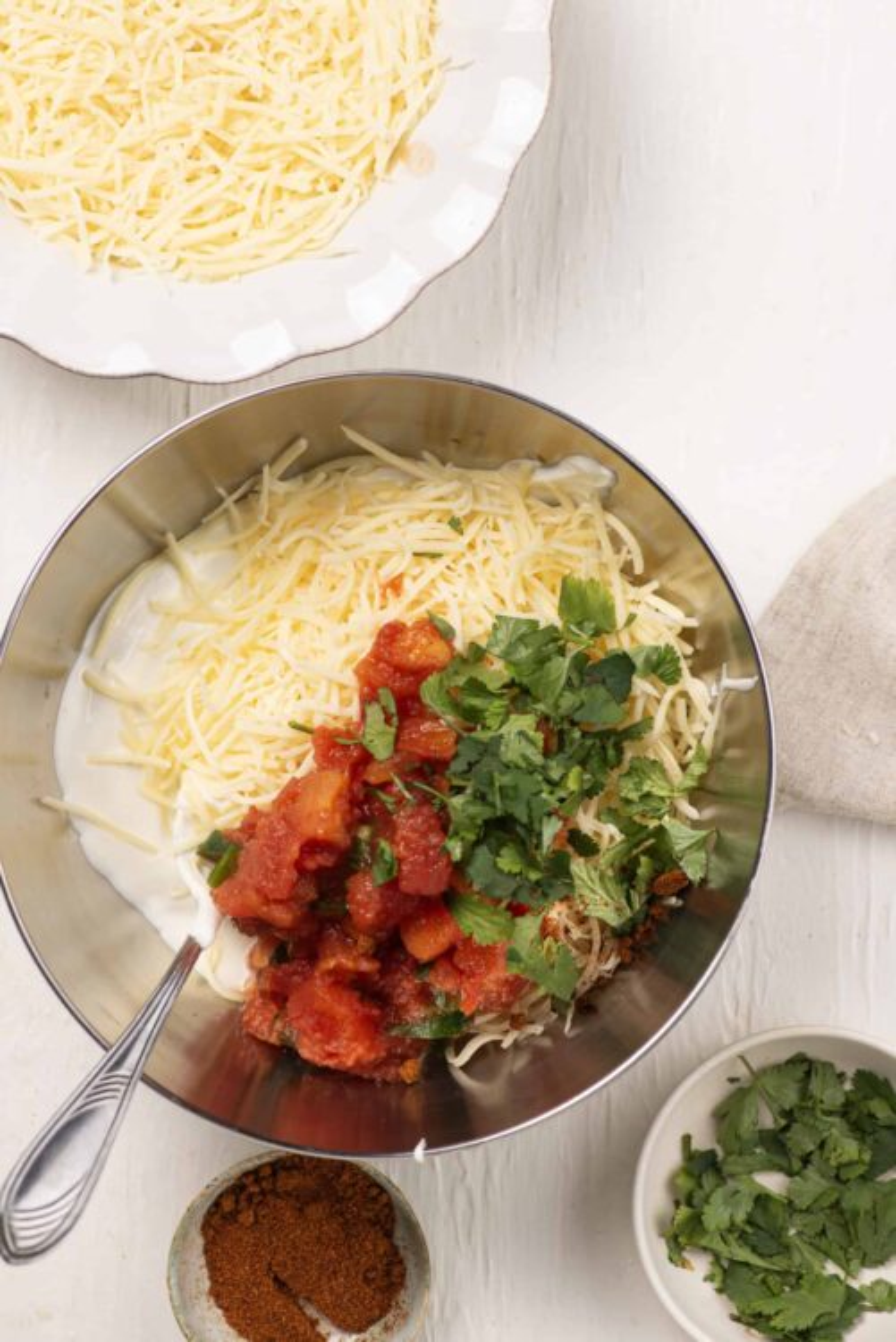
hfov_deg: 13.1
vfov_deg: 19.4
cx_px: 448
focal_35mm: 105
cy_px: 671
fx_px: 3914
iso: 100
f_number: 8
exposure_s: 1/200
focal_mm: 105
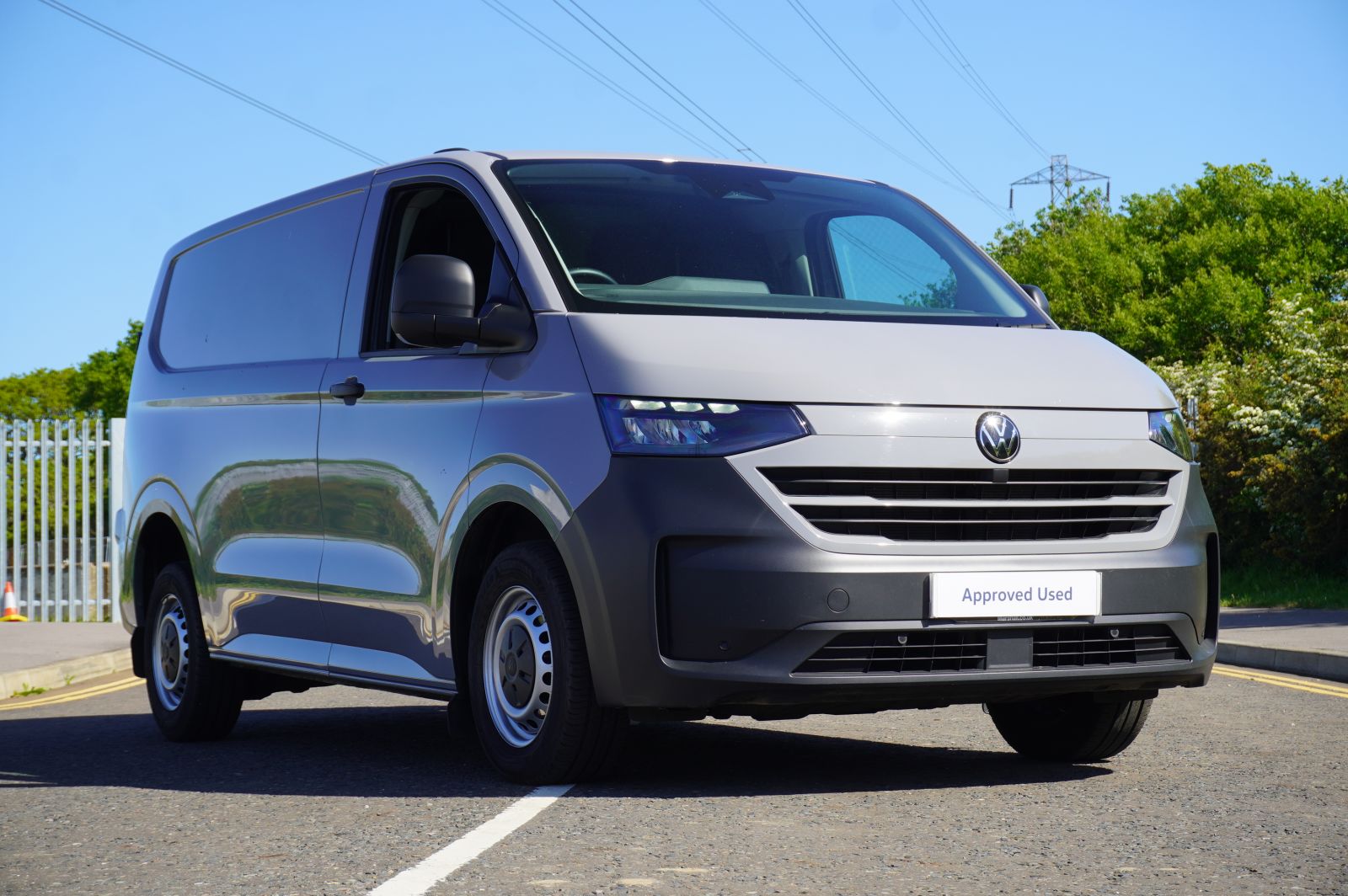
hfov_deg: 30.5
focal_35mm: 66
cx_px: 674
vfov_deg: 20.6
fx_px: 2469
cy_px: 448
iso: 100
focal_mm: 44
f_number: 8
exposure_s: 1/100
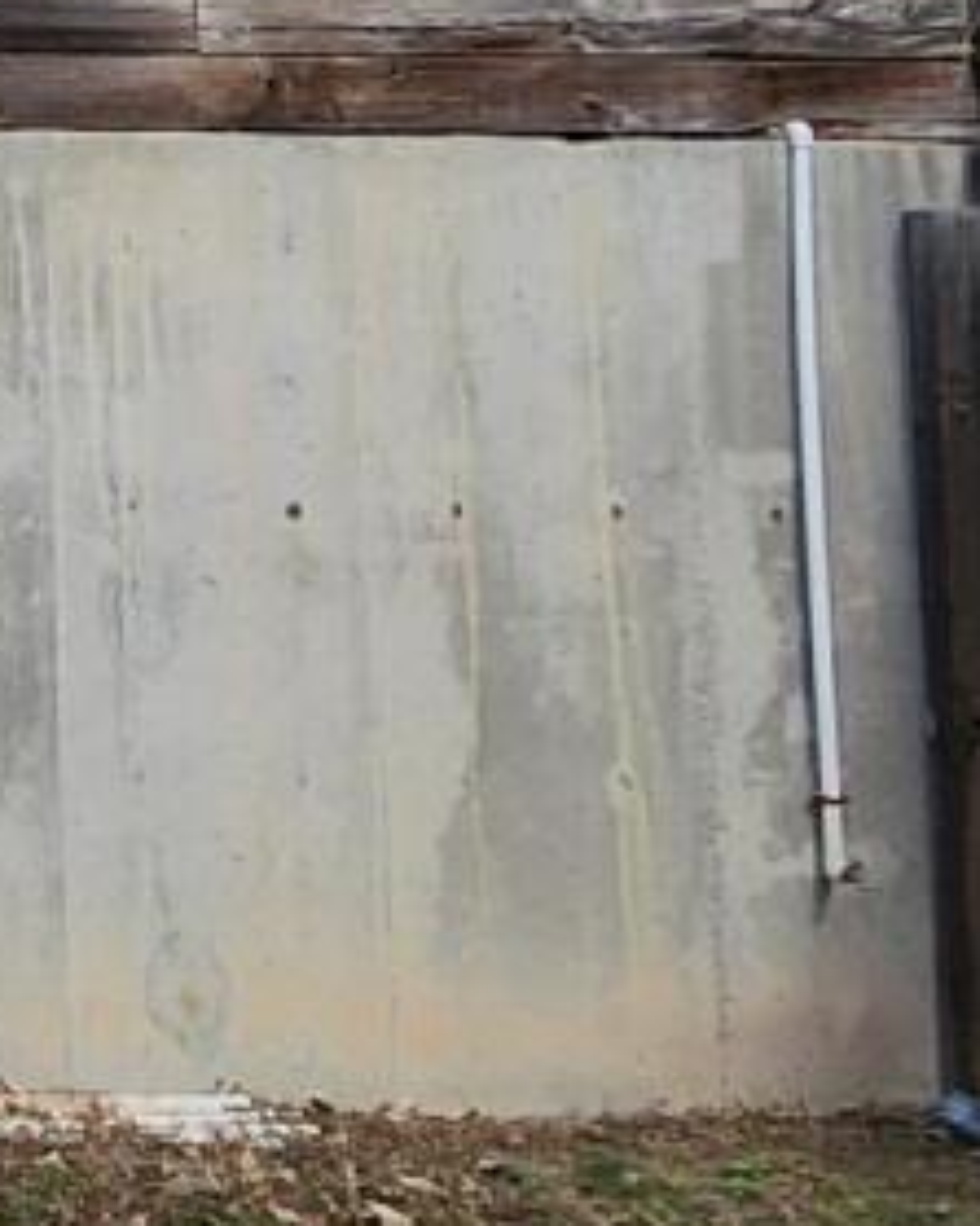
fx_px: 3301
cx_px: -1376
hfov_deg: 12.9
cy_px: -18
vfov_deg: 20.3
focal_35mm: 91
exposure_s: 1/1742
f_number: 2.2
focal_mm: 2.2
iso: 50
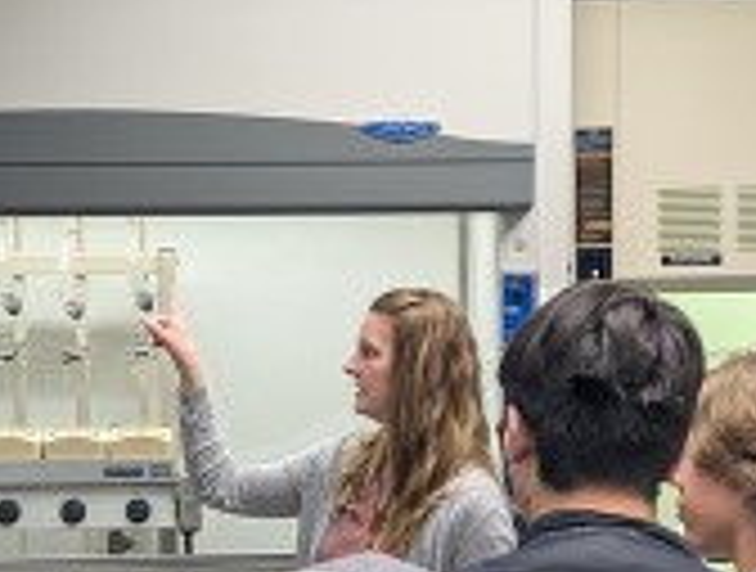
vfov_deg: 14.1
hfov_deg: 18.7
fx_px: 2300
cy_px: 414
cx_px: 362
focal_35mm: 105
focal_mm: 6.9
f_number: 1.68
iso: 126
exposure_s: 1/120
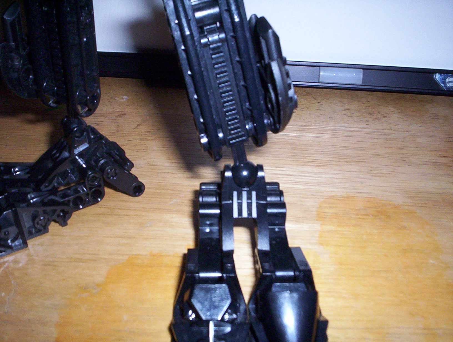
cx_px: 226
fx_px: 498
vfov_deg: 37.9
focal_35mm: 38
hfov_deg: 48.9
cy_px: 171
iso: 140
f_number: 4.5
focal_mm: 4.99
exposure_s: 1/60
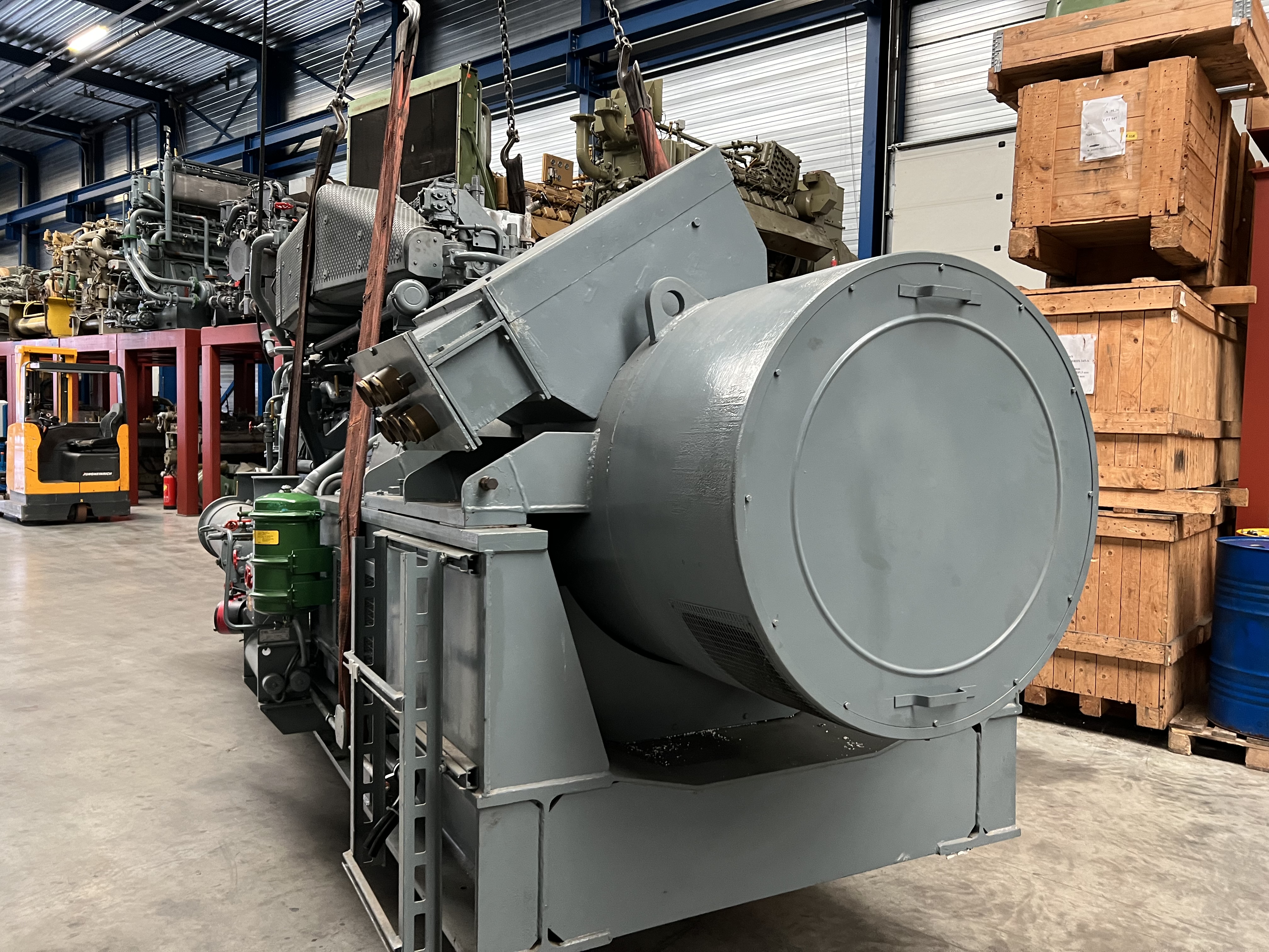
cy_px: 476
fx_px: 953
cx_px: 634
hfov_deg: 67.3
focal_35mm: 26
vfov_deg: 53.1
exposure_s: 1/50
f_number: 1.5
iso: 320
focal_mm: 5.7
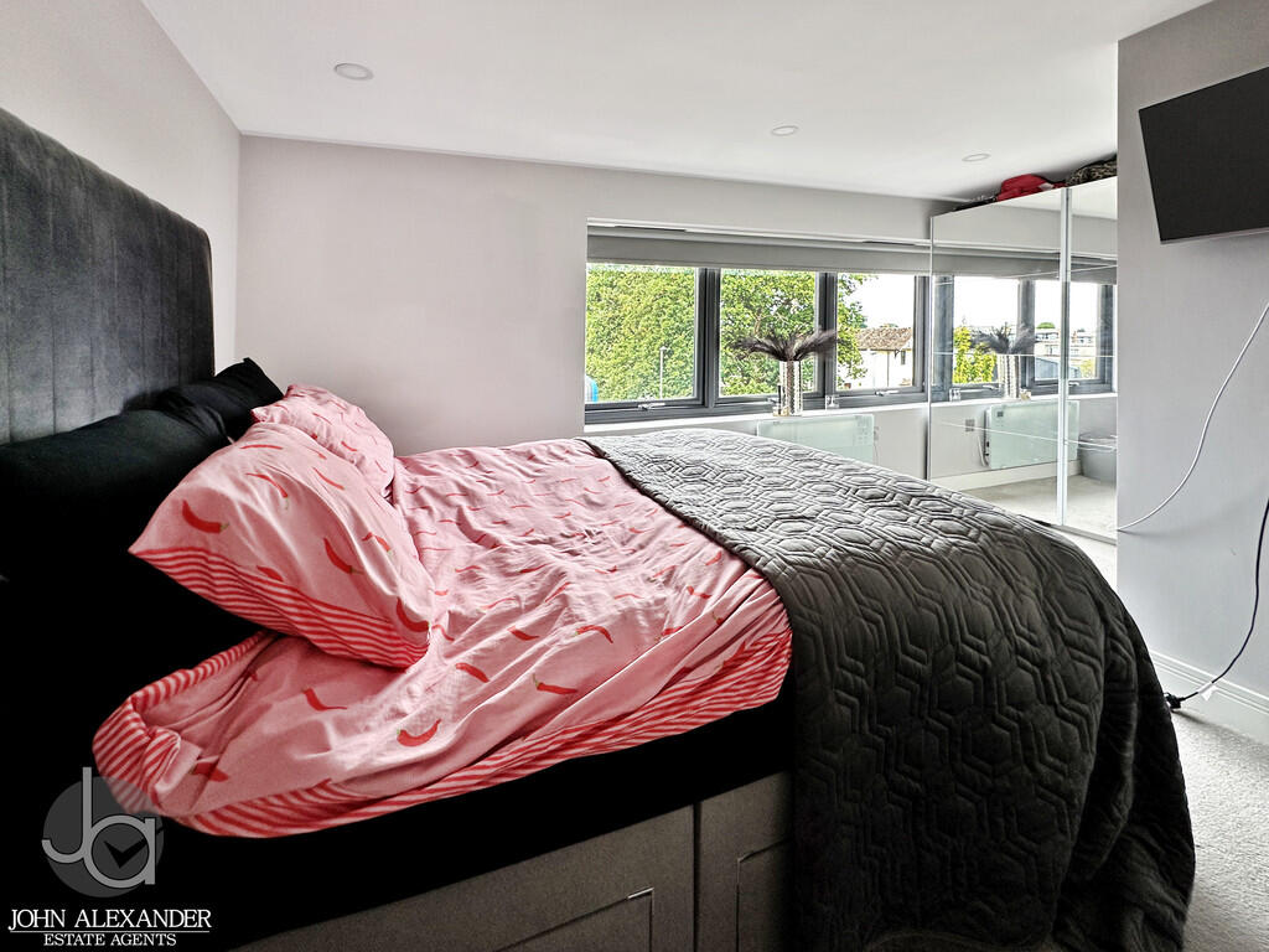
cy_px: 476
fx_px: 513
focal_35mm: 14
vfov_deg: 85.7
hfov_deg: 102.1
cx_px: 634
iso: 125
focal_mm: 2.22
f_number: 2.2
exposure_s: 1/99
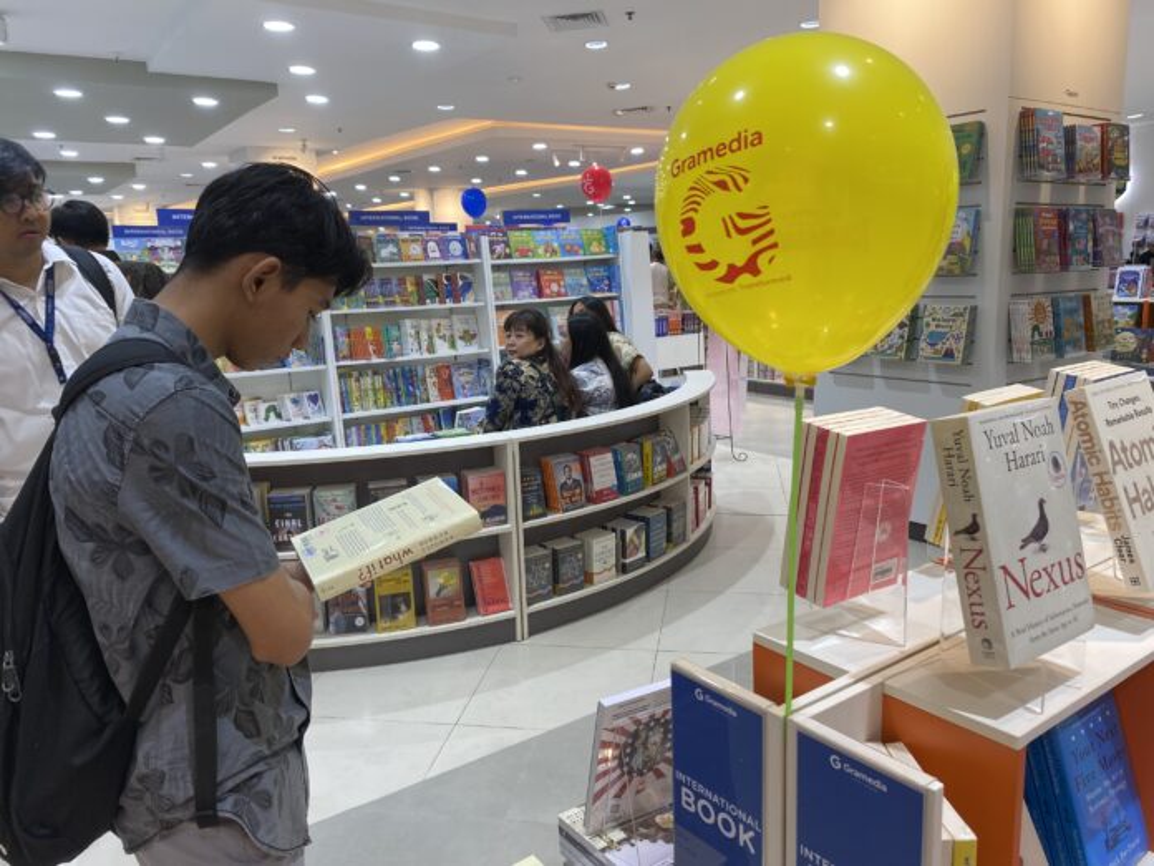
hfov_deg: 67.3
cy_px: 433
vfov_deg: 53.1
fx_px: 867
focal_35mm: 26
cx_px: 577
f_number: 1.8
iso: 80
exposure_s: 1/100
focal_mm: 4.25
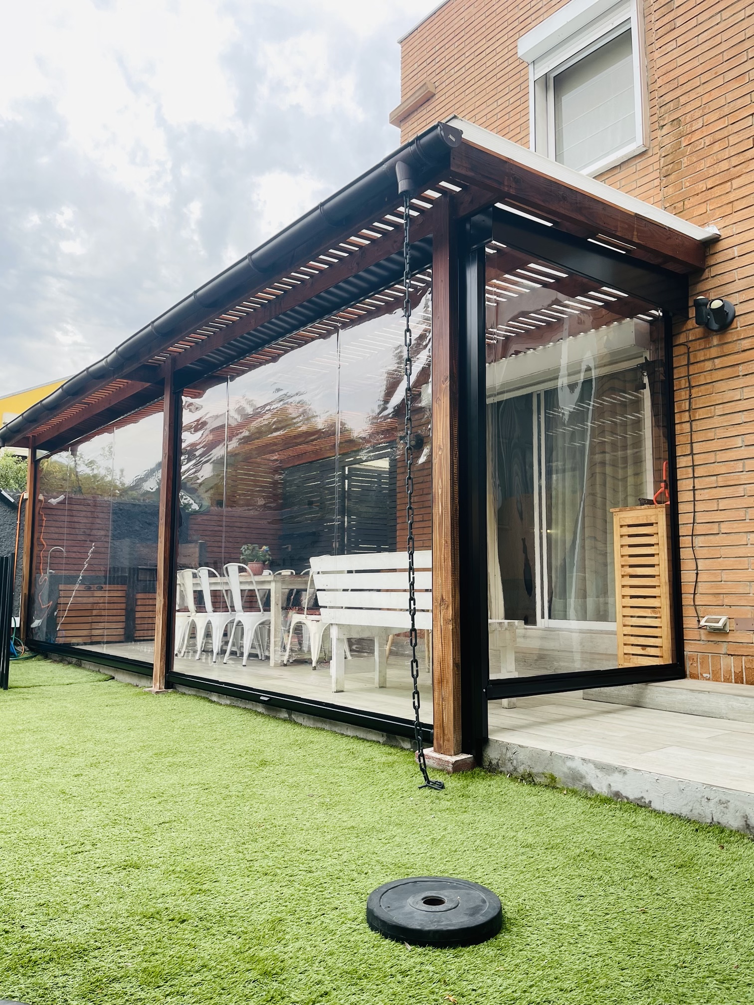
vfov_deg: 67.3
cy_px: 502
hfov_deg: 53.1
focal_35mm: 26
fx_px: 755
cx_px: 377
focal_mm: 5.1
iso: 32
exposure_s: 1/121
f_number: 1.6
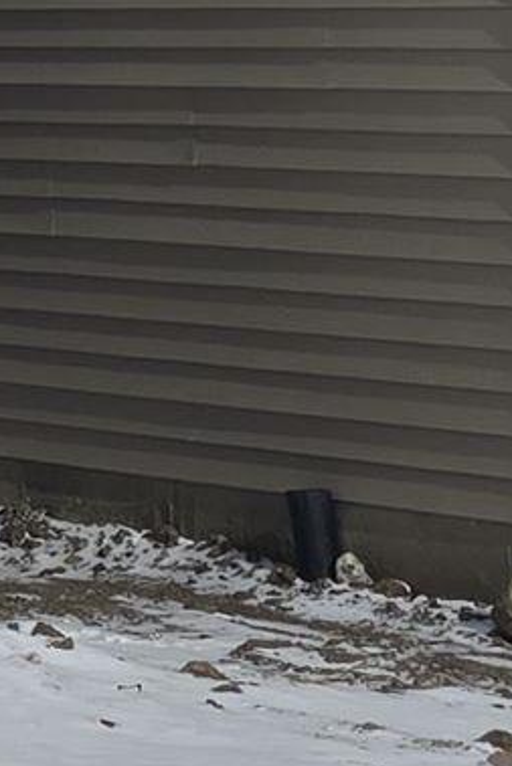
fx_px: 4135
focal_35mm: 194
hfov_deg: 6.0
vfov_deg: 10.0
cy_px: -618
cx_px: -1508
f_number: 1.7
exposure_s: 1/7944
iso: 25
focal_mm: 6.3
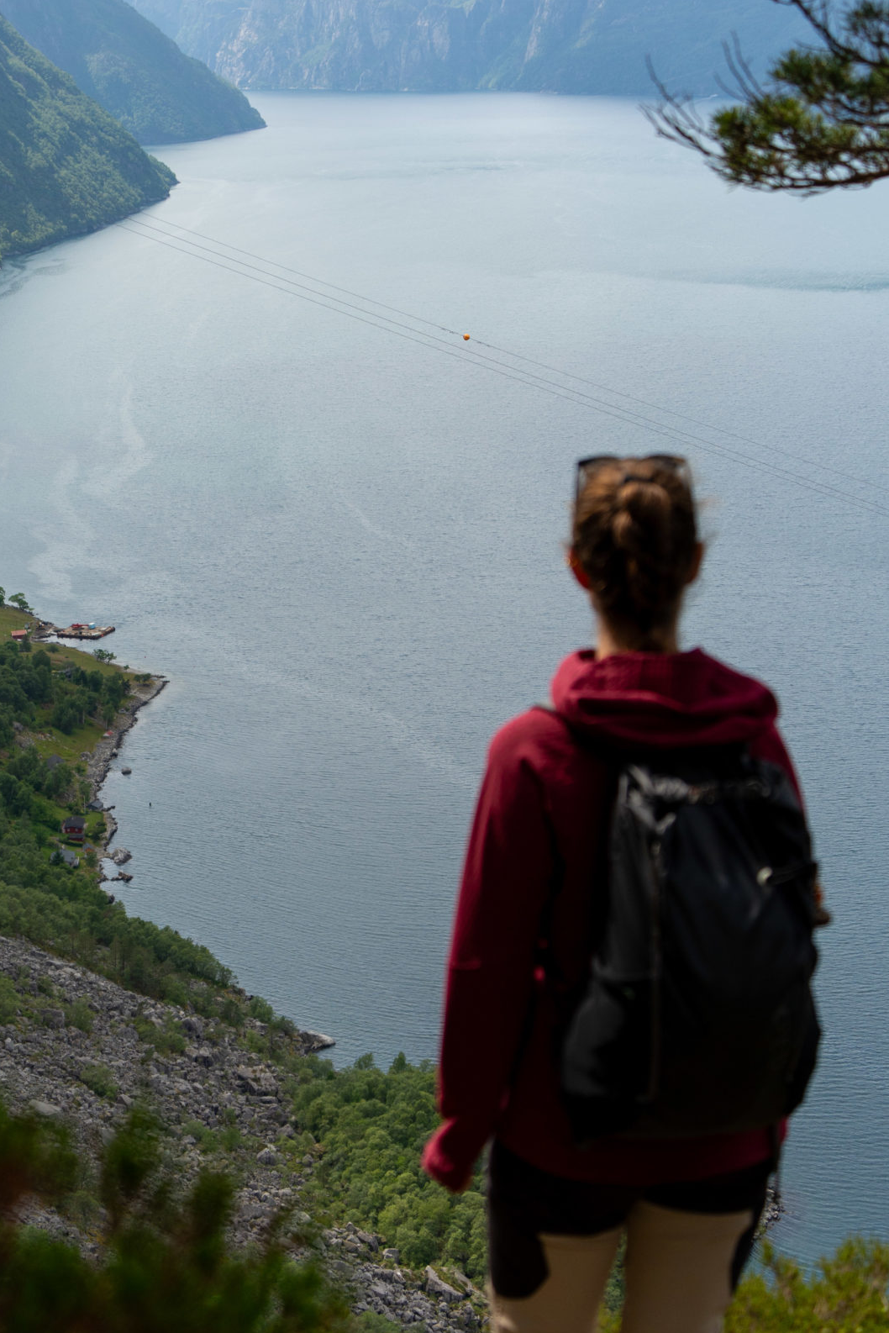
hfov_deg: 19.1
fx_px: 2629
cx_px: 242
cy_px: 725
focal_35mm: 71
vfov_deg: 28.4
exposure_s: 1/4000
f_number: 3.5
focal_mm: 44
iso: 400
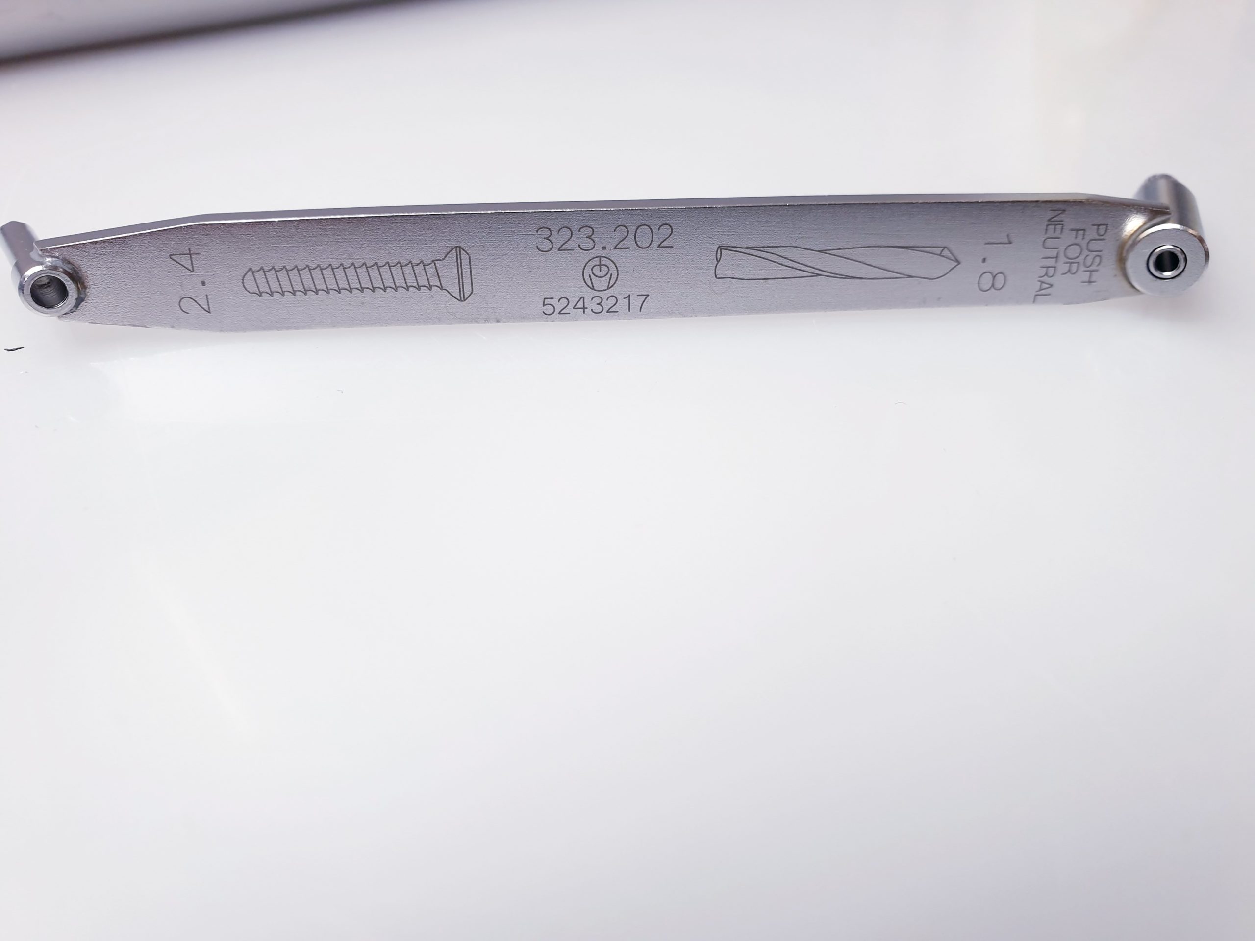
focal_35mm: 26
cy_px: 470
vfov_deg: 53.1
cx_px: 628
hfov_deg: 67.3
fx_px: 943
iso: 160
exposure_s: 1/50
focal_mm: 4.3
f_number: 2.4
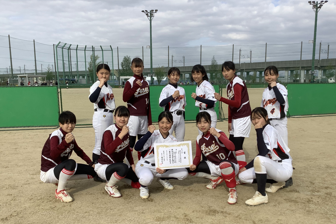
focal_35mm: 33
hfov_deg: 57.2
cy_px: 128
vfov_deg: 39.9
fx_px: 308
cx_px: 171
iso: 25
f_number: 2.4
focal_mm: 3.3
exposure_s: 1/1217
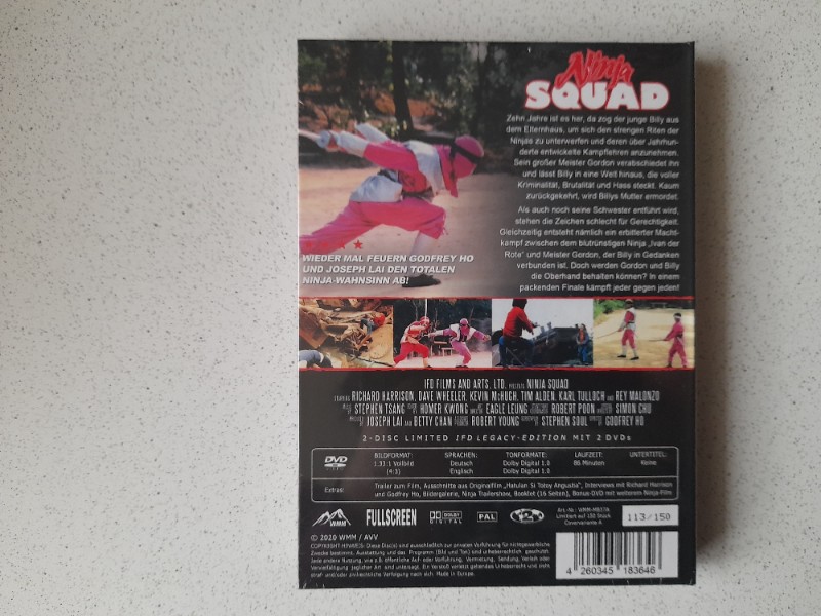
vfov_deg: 54.9
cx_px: 410
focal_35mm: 25
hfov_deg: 69.4
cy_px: 308
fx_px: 593
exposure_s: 1/33
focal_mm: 4.6
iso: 400
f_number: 2
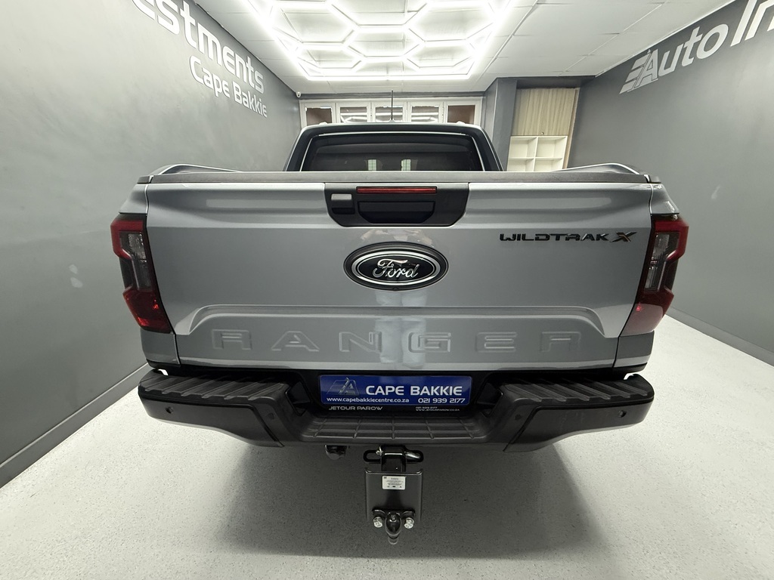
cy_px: 290
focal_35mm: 14
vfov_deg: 85.7
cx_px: 387
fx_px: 313
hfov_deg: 102.1
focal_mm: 2.22
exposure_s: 1/50
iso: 500
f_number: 2.2
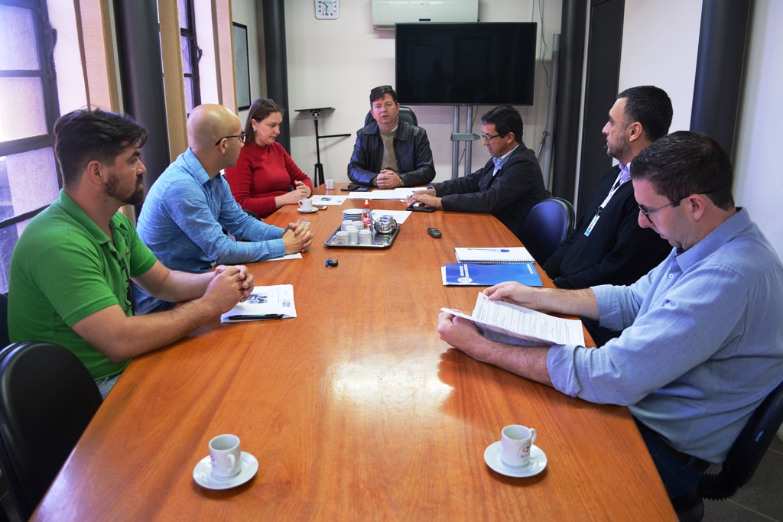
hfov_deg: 67.4
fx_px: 587
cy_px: 261
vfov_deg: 47.9
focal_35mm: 27
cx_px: 392
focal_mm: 18
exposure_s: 1/60
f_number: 4
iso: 640
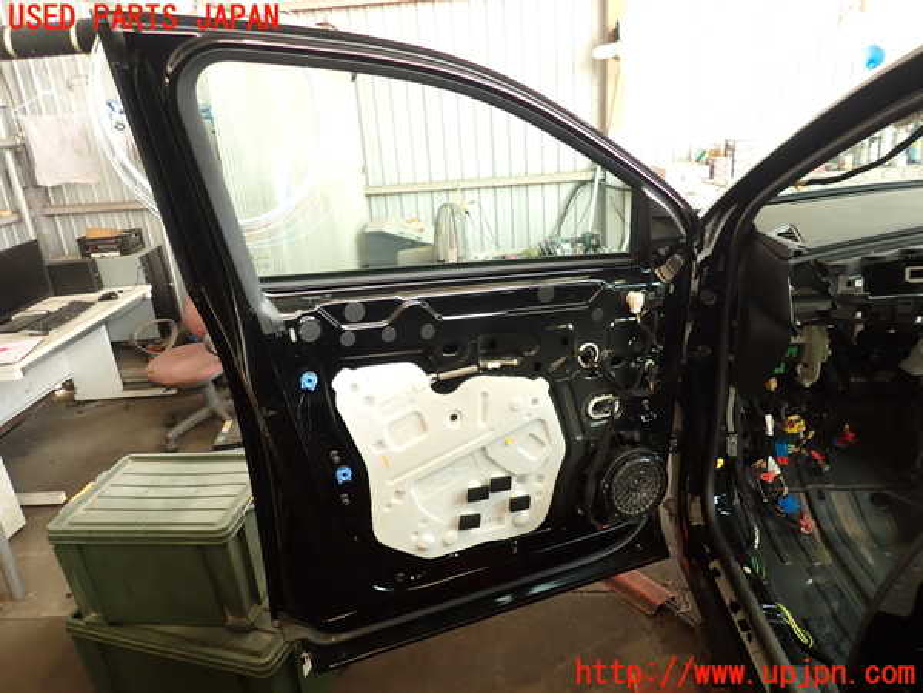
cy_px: 346
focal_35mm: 25
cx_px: 462
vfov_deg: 54.9
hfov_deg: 69.4
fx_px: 667
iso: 160
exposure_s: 1/60
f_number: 2
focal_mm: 4.5
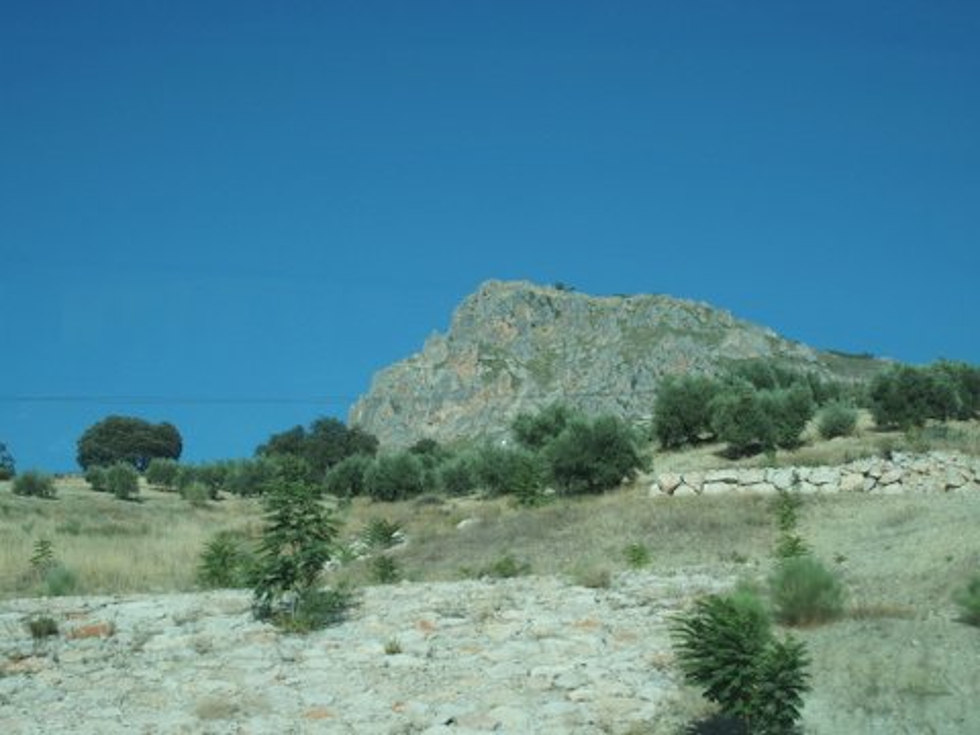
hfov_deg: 33.8
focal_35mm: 57
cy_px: 368
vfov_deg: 25.7
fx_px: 1614
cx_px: 490
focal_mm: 12
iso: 100
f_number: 3.5
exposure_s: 1/640
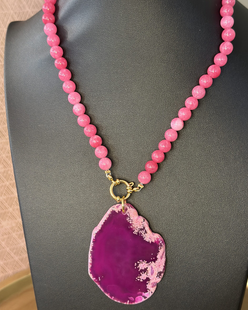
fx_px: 468
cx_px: 126
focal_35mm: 51
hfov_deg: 29.7
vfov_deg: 36.7
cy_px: 158
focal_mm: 6.86
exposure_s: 1/50
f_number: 1.78
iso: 320
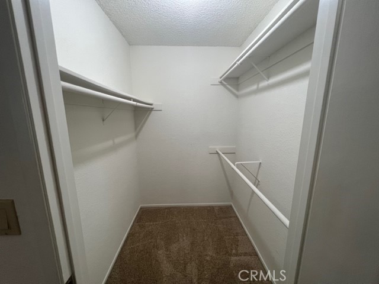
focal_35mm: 13
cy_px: 142
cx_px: 190
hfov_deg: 106.2
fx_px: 142
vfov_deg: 89.9
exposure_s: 1/120
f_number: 1.8
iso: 160
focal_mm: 1.57
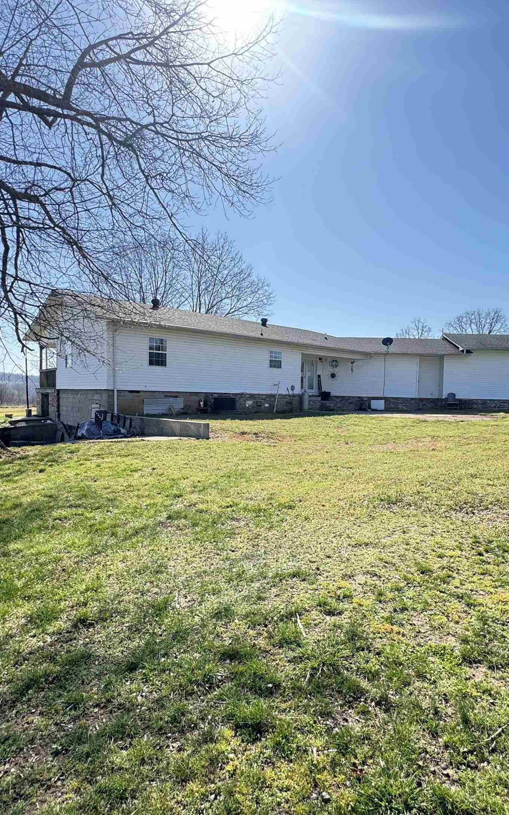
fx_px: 466
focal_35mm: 21
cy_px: 425
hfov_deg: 57.2
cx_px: 269
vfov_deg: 82.2
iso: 50
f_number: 2.2
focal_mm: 2.22
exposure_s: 1/796
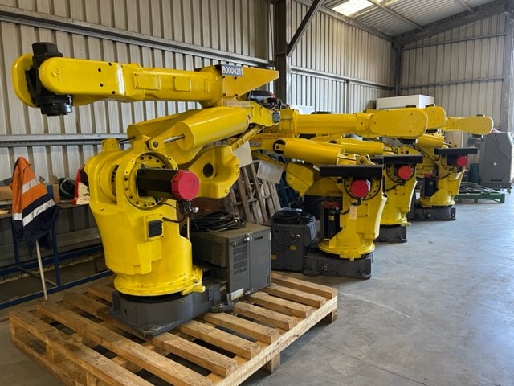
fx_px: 386
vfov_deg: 53.1
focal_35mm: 26
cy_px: 193
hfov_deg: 67.3
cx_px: 257
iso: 160
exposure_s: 1/50
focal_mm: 5.1
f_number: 1.6
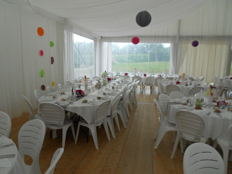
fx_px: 174
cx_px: 116
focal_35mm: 26
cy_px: 87
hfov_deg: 67.3
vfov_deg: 53.1
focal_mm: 4.6
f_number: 3.2
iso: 80
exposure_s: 1/100
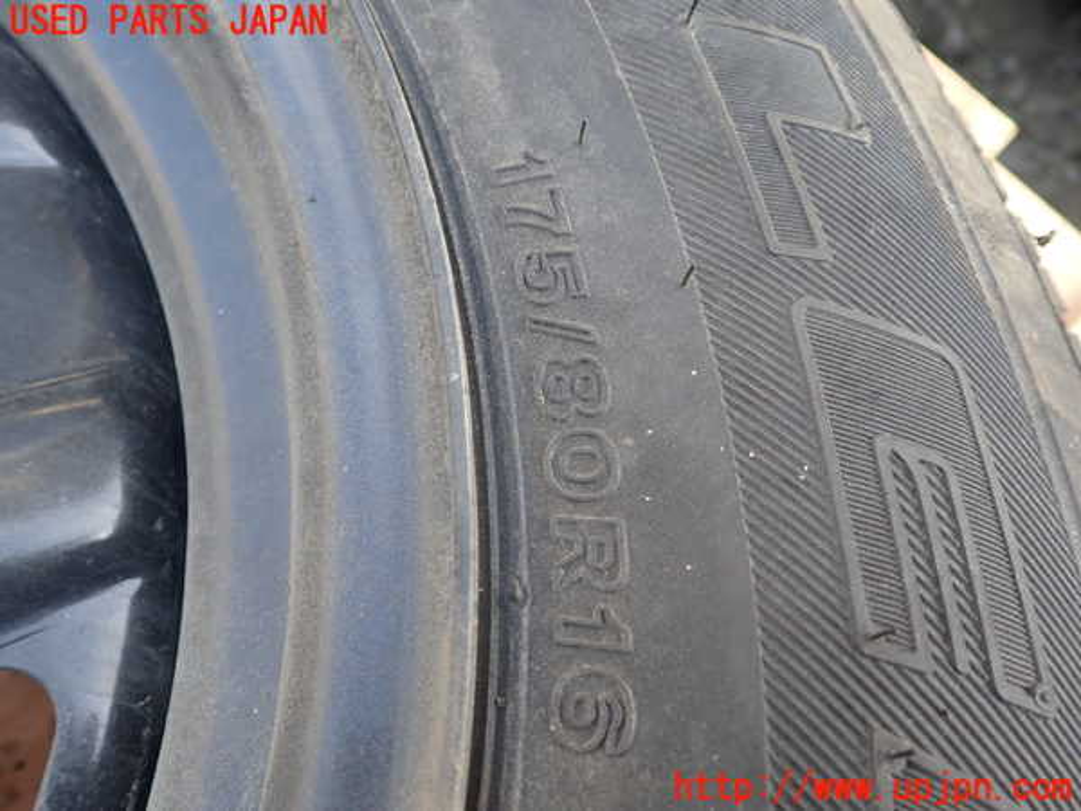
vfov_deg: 46.8
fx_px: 937
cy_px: 406
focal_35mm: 30
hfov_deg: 60.0
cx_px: 540
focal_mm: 5.4
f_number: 2.3
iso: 100
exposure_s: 1/100
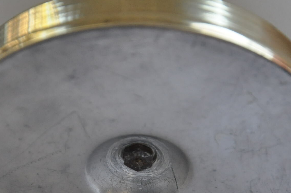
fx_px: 2067
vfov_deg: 5.3
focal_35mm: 256
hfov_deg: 8.1
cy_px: 166
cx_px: 131
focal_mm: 90
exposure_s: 1/125
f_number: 5.6
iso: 1600
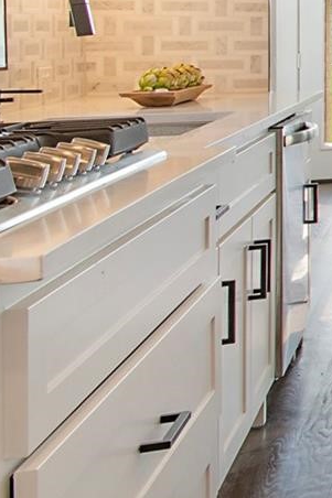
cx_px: 1071
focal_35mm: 68
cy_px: 25
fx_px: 941
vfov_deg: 28.2
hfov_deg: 10.6
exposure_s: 1/60
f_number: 11
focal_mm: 10
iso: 100
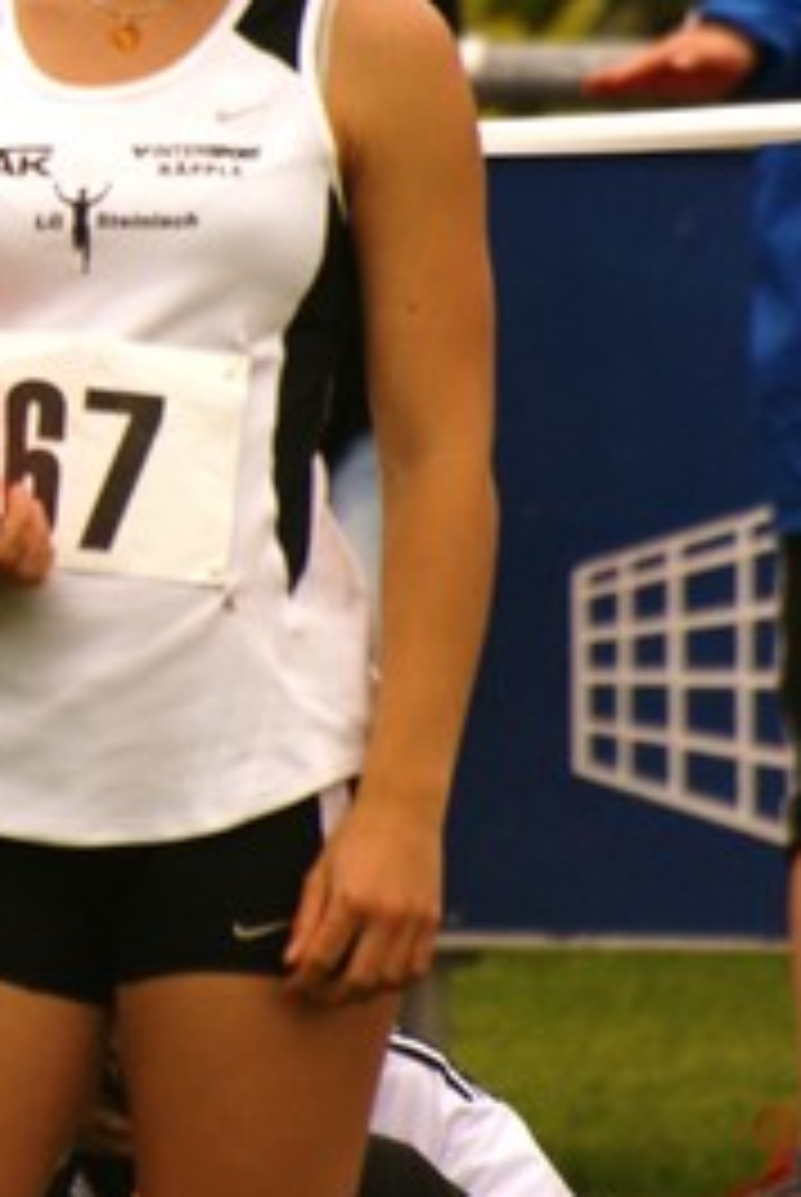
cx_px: -572
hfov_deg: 1.0
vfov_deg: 1.5
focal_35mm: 1350
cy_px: 112
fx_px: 44936
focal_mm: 300
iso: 200
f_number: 5.6
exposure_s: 1/400
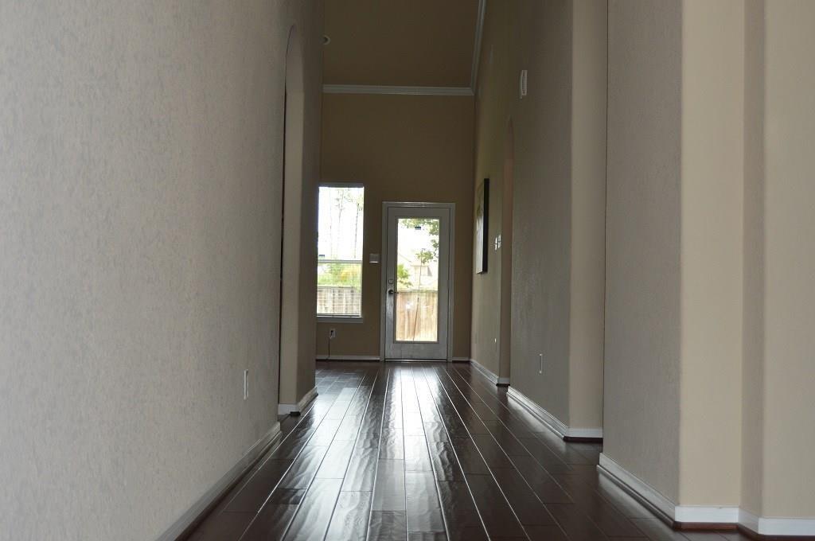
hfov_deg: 43.7
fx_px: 1017
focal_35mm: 45
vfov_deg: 29.8
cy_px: 270
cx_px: 408
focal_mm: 30
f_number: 4.2
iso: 180
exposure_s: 1/125
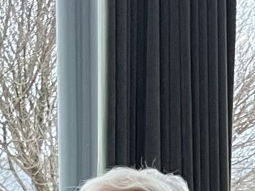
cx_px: 342
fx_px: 1429
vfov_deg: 6.9
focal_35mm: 194
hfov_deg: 10.0
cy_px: 572
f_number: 1.6
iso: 125
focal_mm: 5.1
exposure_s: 1/85
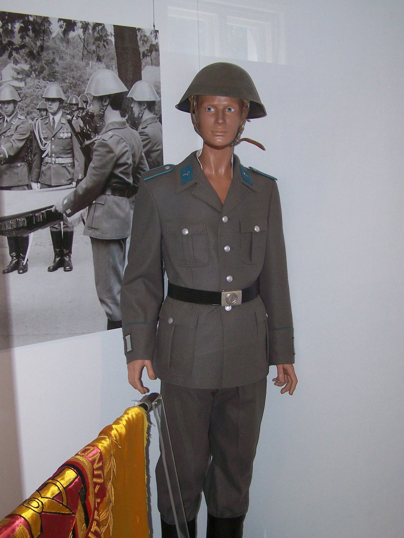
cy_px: 271
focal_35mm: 47
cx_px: 208
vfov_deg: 40.4
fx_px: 730
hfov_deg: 30.9
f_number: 2.8
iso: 160
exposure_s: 1/60
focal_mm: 6.3
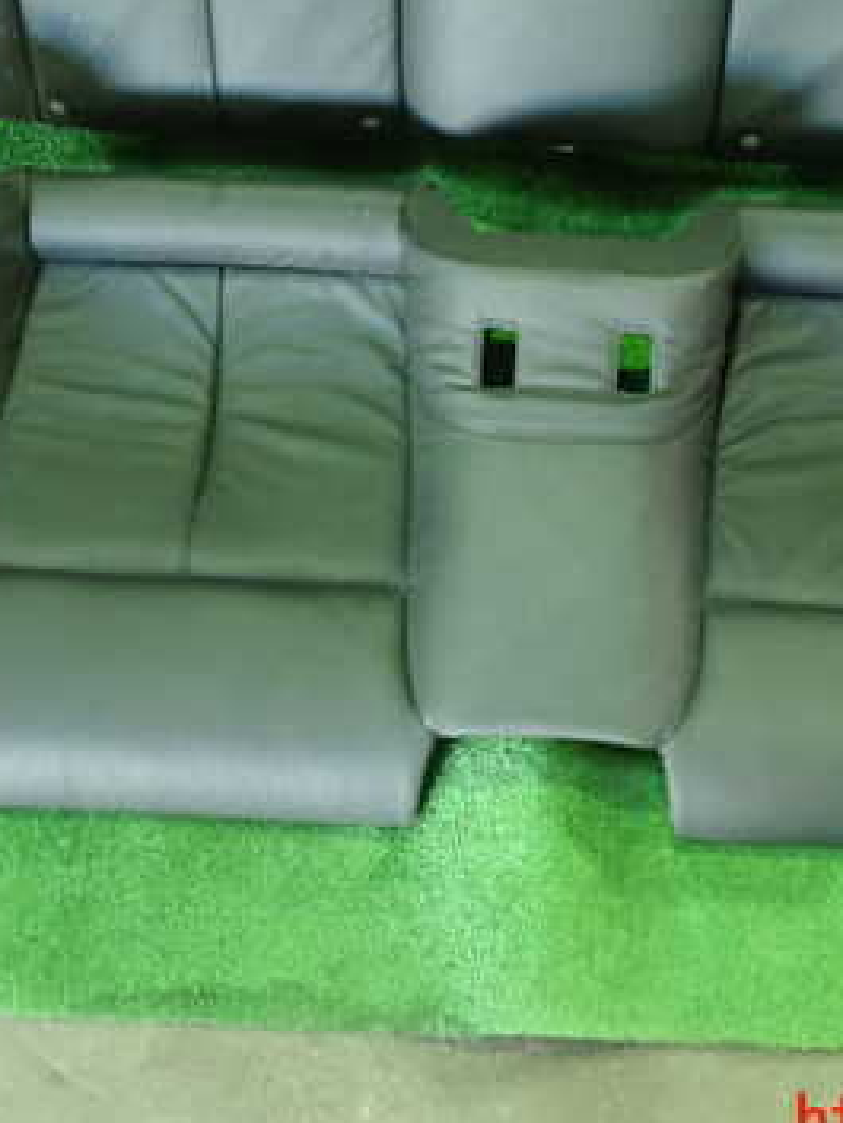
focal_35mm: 51
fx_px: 1655
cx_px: 560
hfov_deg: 28.4
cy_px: 449
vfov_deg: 37.3
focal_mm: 5.5
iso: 800
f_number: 2.3
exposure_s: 1/30
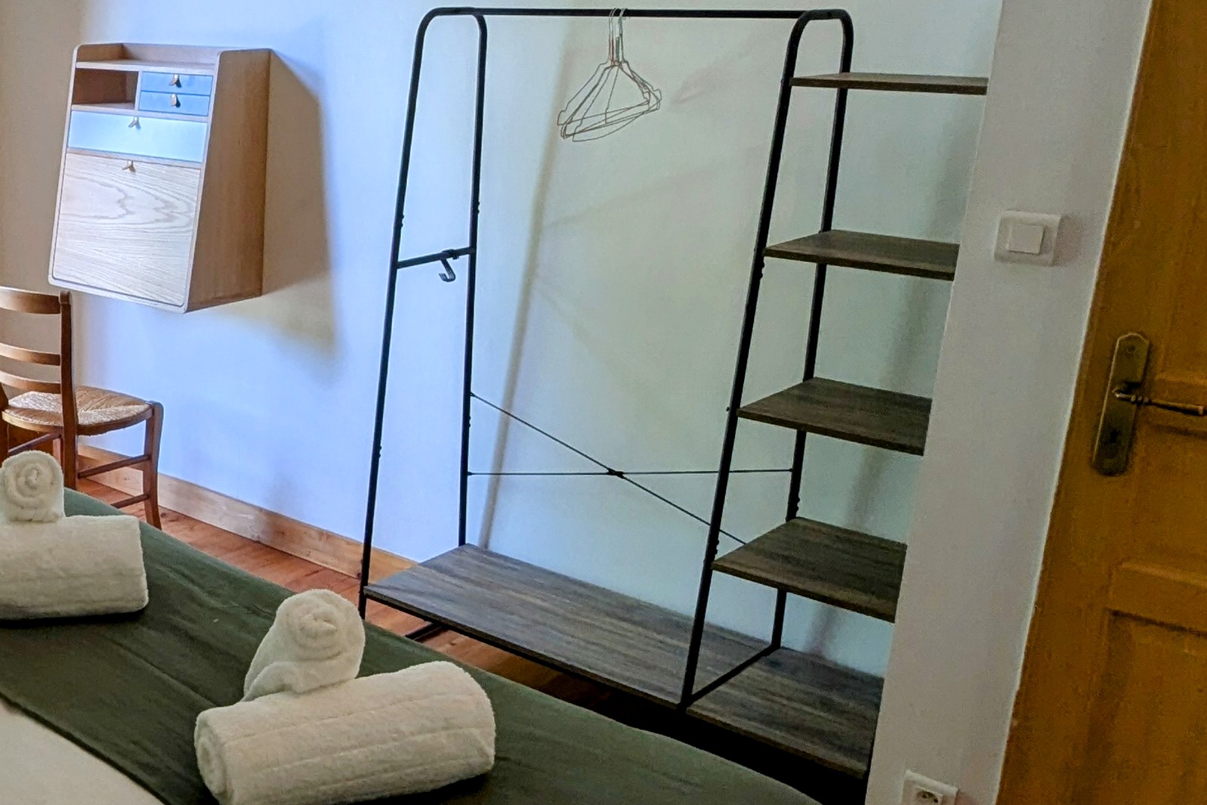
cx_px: 48
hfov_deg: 41.4
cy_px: 386
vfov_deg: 31.9
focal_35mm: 42
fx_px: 1408
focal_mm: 2.35
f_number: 2.2
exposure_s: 1/50
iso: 90
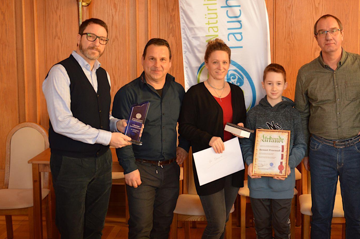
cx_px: 240
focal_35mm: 46
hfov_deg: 42.2
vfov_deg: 29.0
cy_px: 76
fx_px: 460
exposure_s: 1/40
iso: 360
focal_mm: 22
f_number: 3.8
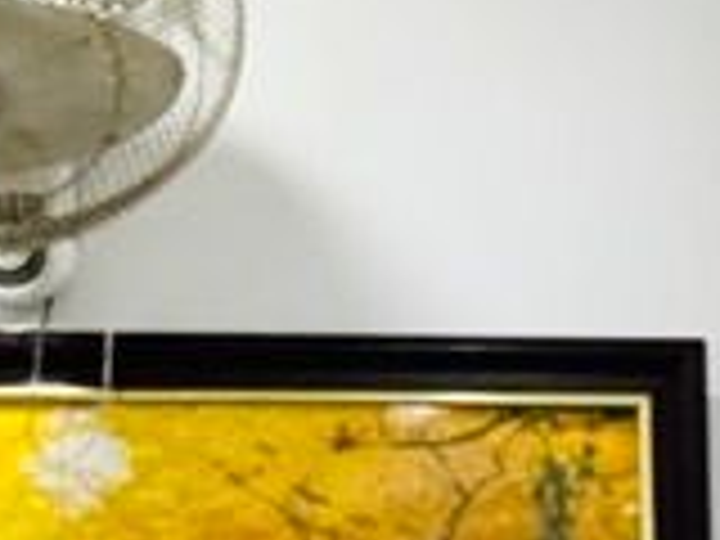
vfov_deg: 9.6
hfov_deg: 12.6
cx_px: 1170
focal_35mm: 147
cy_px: 976
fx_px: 3058
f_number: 1.9
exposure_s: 1/50
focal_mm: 2.69
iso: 250
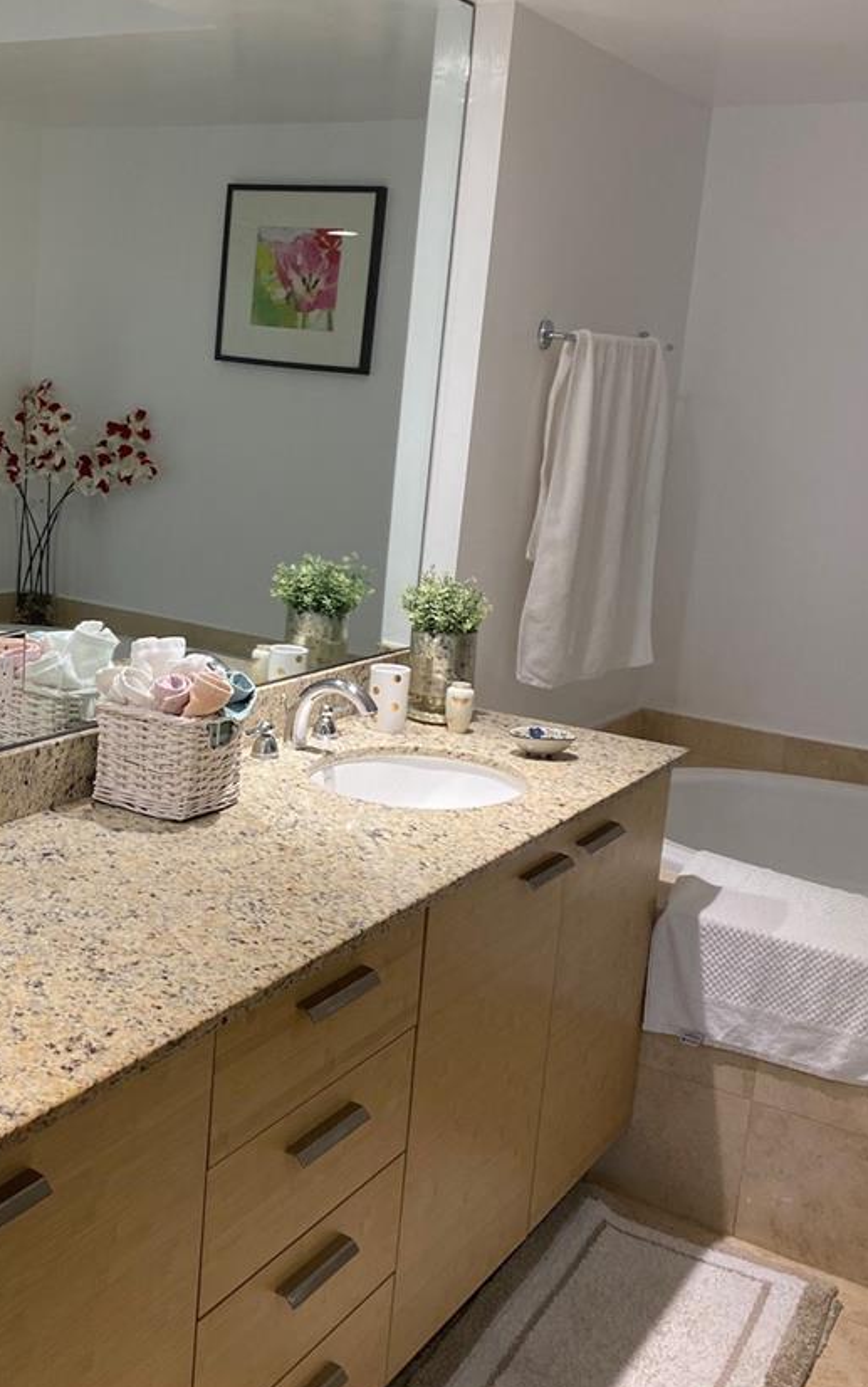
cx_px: 179
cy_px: 645
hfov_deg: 31.2
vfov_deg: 49.2
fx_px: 1512
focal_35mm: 40
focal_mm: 4.25
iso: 64
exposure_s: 1/60
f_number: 1.8
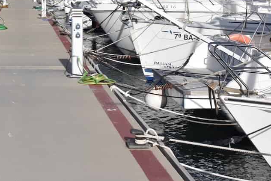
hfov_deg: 22.1
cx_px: 28
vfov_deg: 15.0
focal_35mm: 90
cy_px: 10
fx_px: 678
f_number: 7.1
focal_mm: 38
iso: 1400
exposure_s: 1/8000
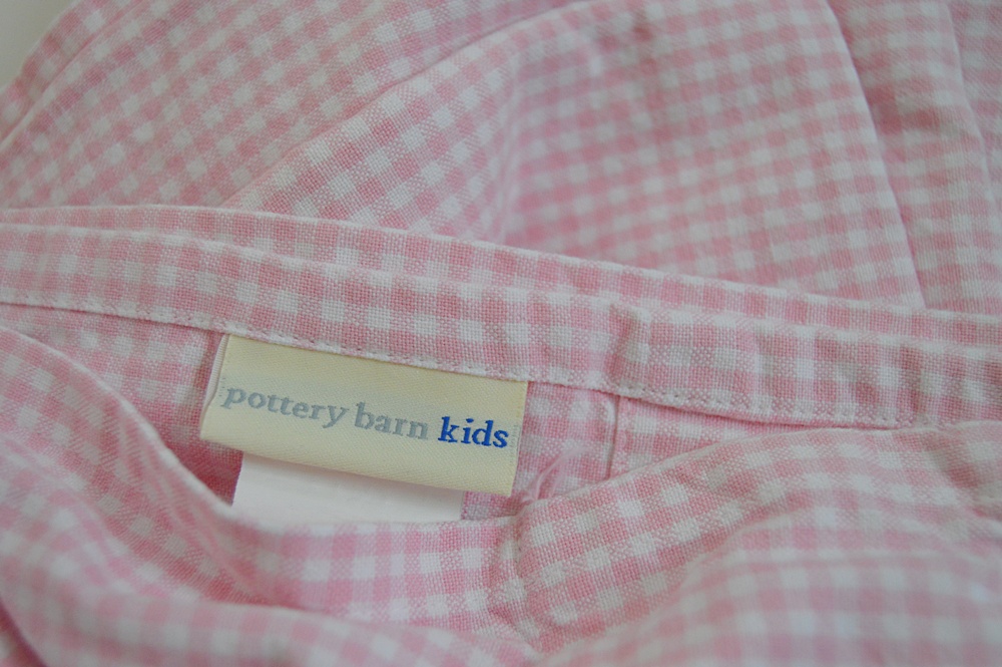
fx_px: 1085
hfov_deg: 49.6
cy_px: 334
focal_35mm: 39
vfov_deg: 34.2
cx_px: 501
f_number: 4
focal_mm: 26
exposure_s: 1/60
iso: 900
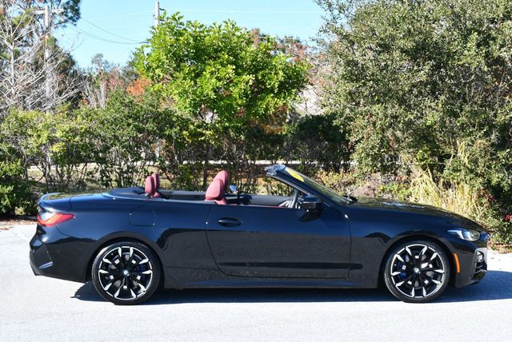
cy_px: 171
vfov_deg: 20.1
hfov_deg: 29.6
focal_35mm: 68
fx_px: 968
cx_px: 256
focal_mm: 34
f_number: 7.1
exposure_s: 1/250
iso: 200
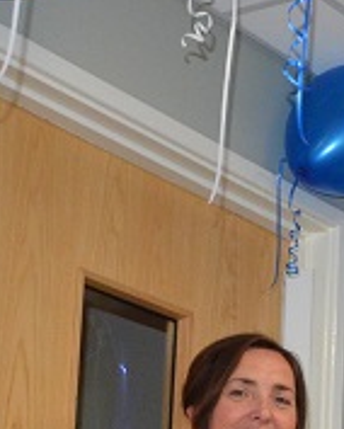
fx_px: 1677
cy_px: 521
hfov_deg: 10.5
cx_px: 758
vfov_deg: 14.1
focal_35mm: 132
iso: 1600
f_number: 5.6
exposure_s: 1/60
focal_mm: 18
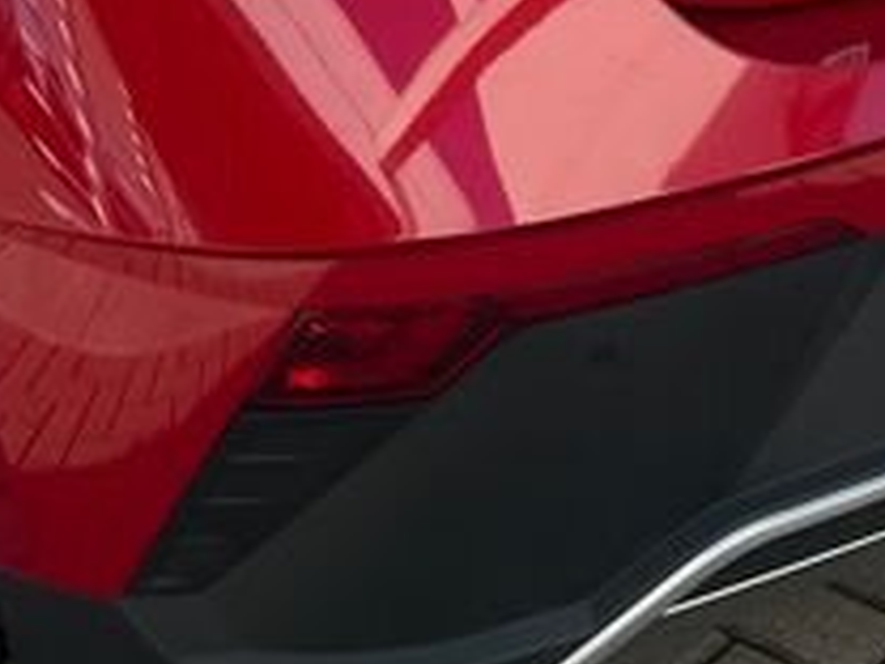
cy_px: -387
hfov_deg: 15.4
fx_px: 3272
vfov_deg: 11.1
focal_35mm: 128
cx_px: 294
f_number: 1.6
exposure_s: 1/975
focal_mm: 5.1
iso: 50
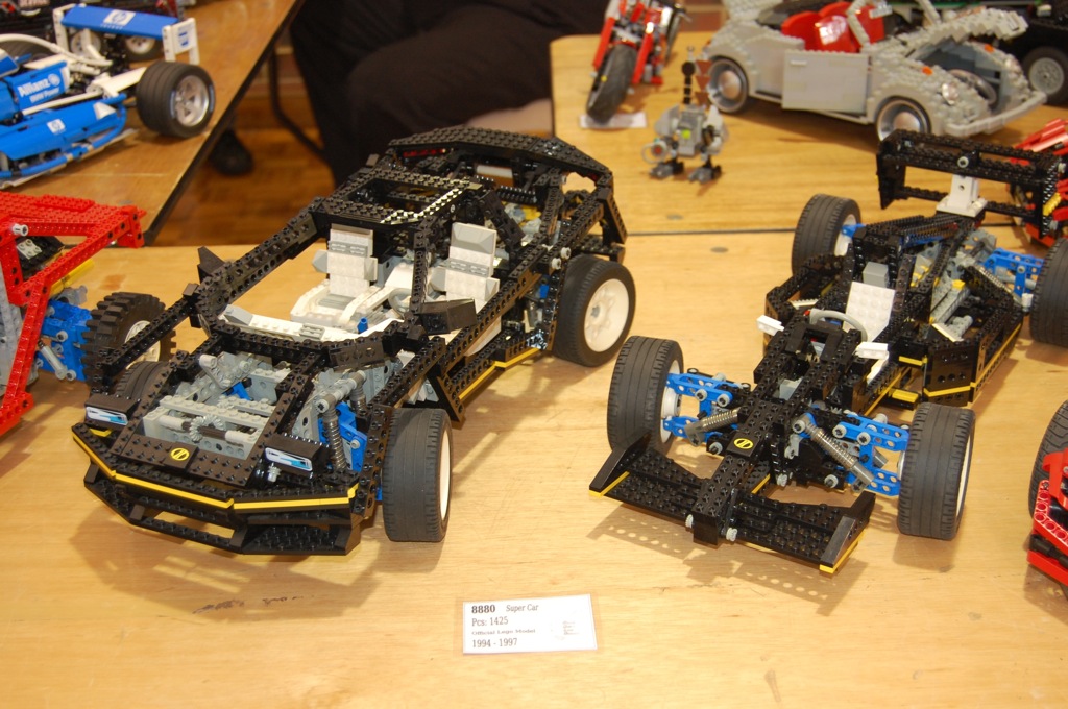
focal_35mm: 48
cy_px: 354
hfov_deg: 41.2
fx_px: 1422
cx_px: 534
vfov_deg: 28.0
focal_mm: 32
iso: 400
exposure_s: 1/4
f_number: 4.5
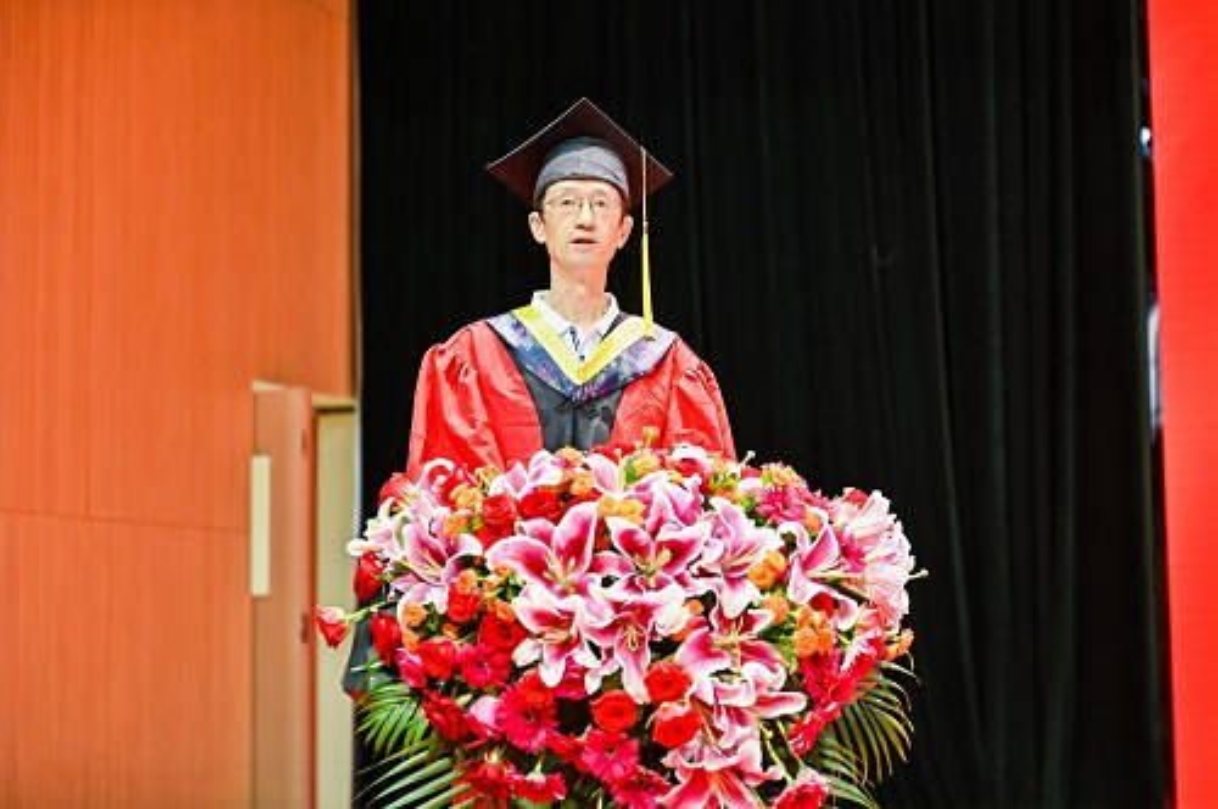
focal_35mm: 70
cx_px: 609
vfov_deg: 19.4
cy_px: 404
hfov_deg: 28.9
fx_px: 2365
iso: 1000
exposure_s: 1/200
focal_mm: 70
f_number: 2.8
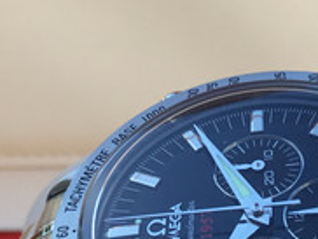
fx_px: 1003
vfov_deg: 13.6
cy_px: 159
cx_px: 218
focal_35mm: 109
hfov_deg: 18.0
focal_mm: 3.3
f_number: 2.4
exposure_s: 1/331
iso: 25
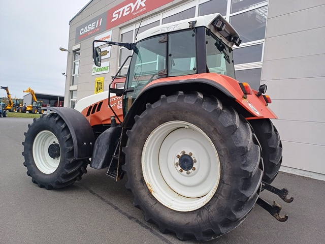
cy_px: 122
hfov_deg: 69.4
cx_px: 162
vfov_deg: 54.9
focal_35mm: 25
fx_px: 235
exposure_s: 1/143
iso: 50
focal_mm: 4.65
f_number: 1.8
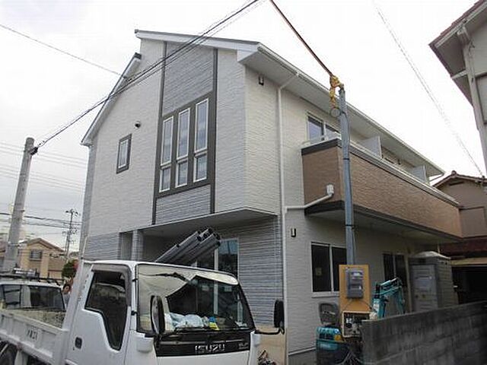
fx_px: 366
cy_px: 182
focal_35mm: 26
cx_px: 244
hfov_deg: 67.3
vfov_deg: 53.1
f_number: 3.5
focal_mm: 4.6
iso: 100
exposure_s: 1/200
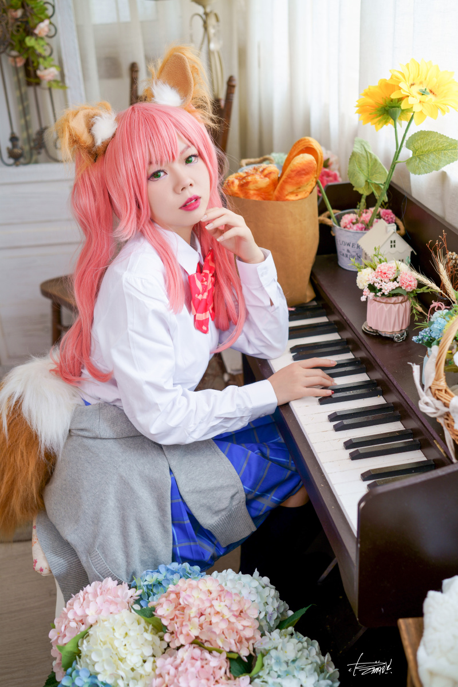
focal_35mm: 40
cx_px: 229
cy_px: 344
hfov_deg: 33.4
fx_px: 763
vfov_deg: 48.5
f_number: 2.8
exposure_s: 1/200
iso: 100
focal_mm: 40
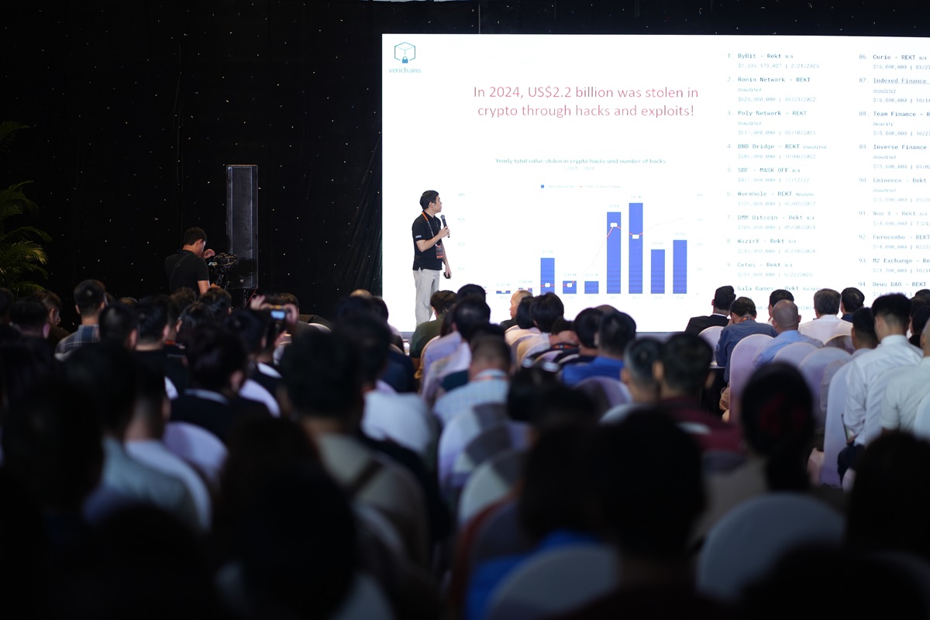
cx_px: 465
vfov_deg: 16.1
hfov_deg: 23.9
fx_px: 2196
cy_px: 310
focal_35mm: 85
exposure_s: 1/125
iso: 400
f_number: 1.8
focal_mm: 85
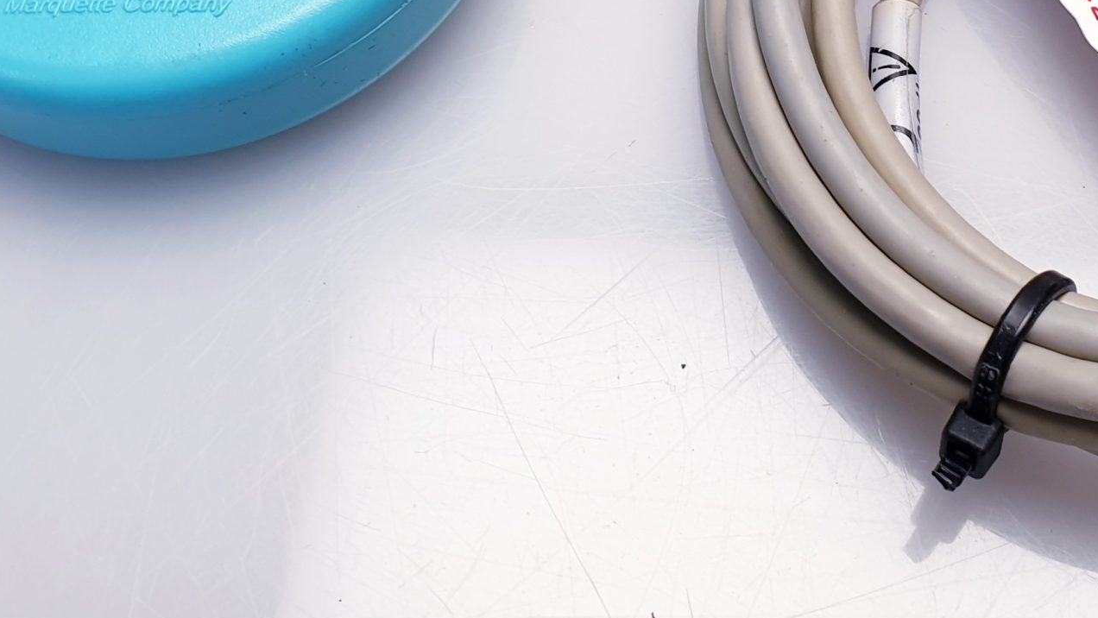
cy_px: -73
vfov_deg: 20.1
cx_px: 742
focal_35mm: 57
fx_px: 1660
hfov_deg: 36.2
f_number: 2.4
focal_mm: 4.3
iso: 64
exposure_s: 1/50
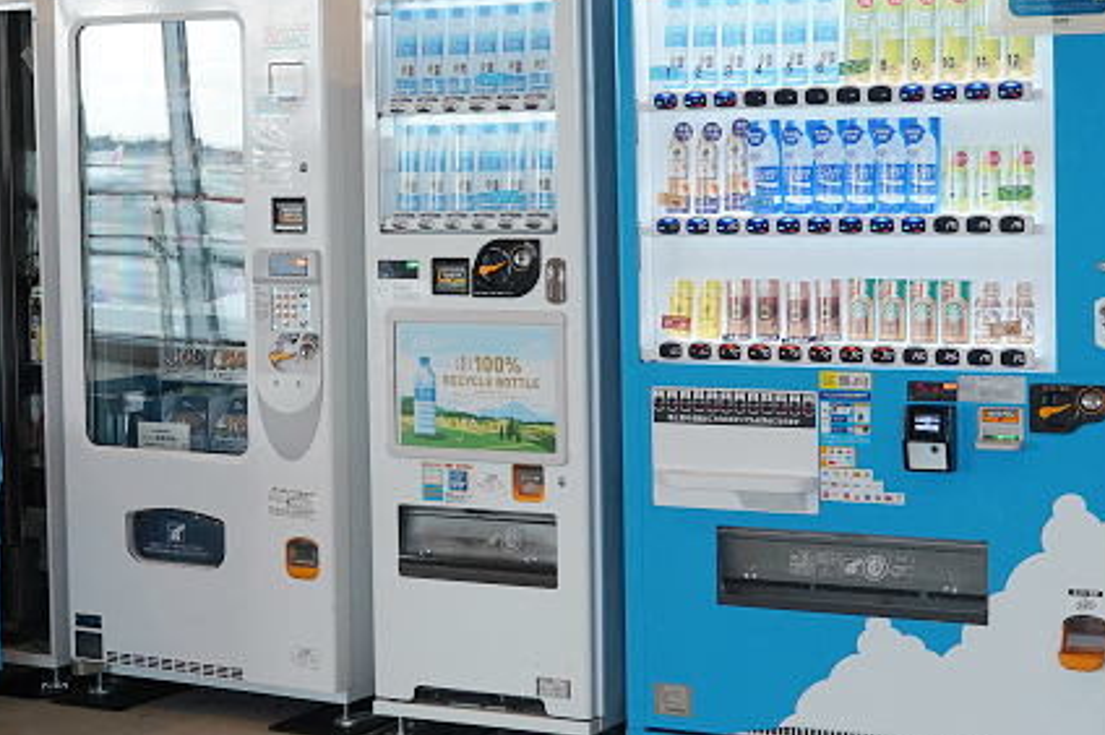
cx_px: 248
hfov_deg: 23.6
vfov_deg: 16.0
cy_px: 276
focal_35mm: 85
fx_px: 2607
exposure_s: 1/160
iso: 800
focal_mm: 30
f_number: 4
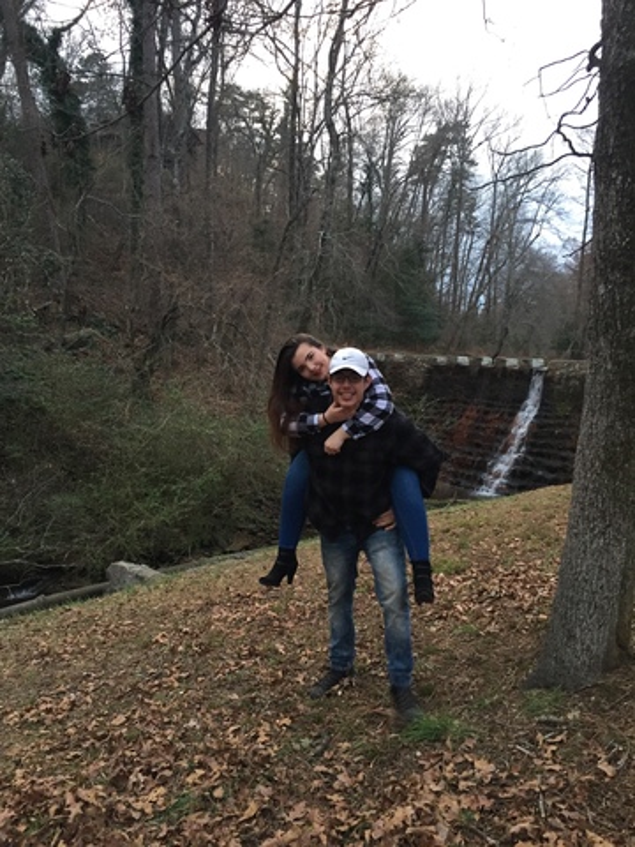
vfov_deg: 61.7
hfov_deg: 48.2
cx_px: 318
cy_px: 424
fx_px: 709
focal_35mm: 29
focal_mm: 4.15
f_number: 2.2
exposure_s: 1/30
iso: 100
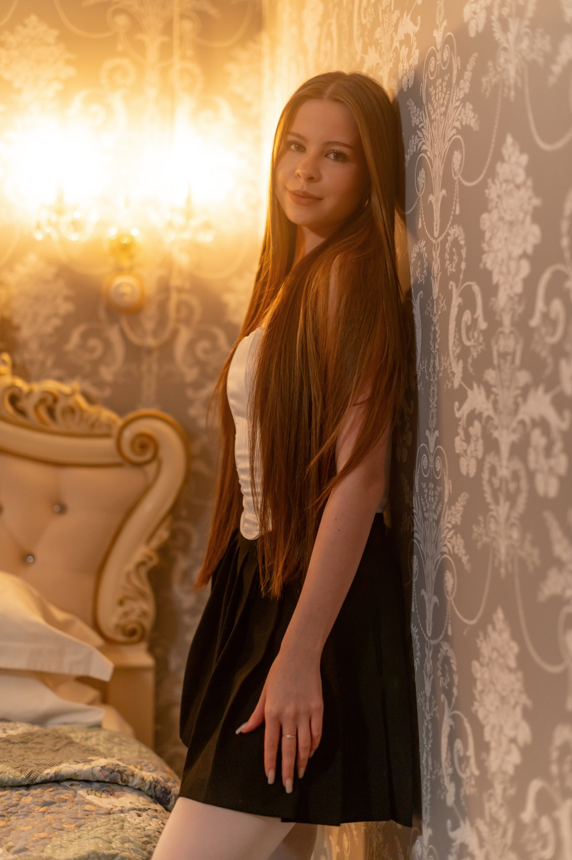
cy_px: 430
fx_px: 1194
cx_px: 286
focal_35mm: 50
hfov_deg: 26.9
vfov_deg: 39.6
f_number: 2
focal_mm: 50
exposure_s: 1/400
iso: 640
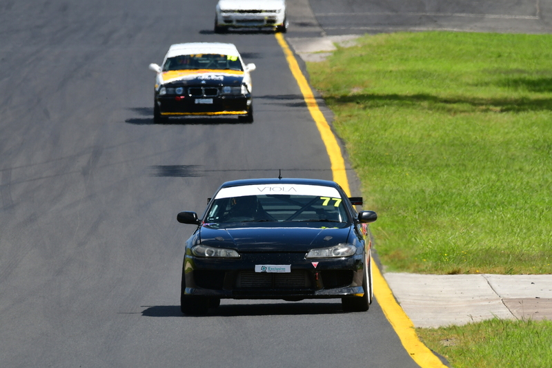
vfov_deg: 1.8
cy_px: 184
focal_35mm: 750
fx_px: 11497
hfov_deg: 2.8
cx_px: 276
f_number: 11
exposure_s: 1/500
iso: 320
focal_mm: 500
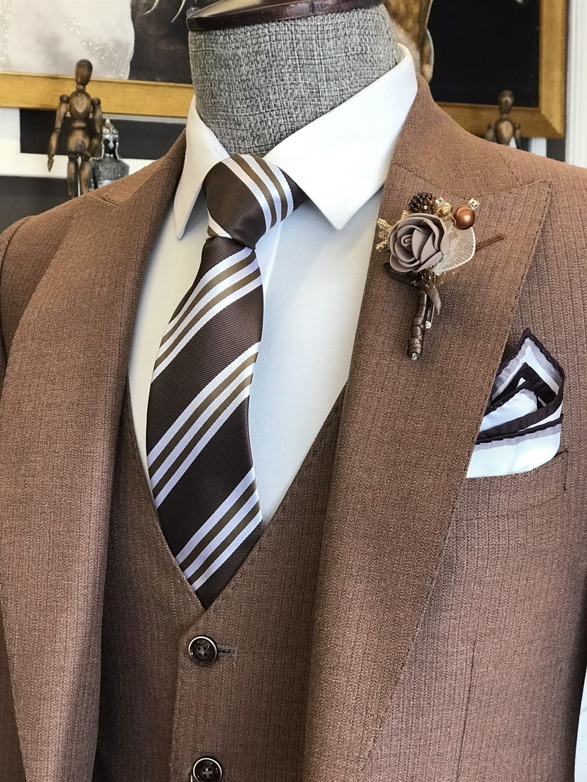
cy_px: 391
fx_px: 1289
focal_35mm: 57
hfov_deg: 25.7
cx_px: 294
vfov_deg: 33.8
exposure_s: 1/50
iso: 100
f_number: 2.8
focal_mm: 6.6
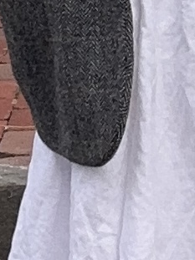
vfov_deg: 9.1
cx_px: 215
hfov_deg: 6.8
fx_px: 1623
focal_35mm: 216
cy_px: -34
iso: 25
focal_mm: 2.69
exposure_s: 1/121
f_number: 1.9
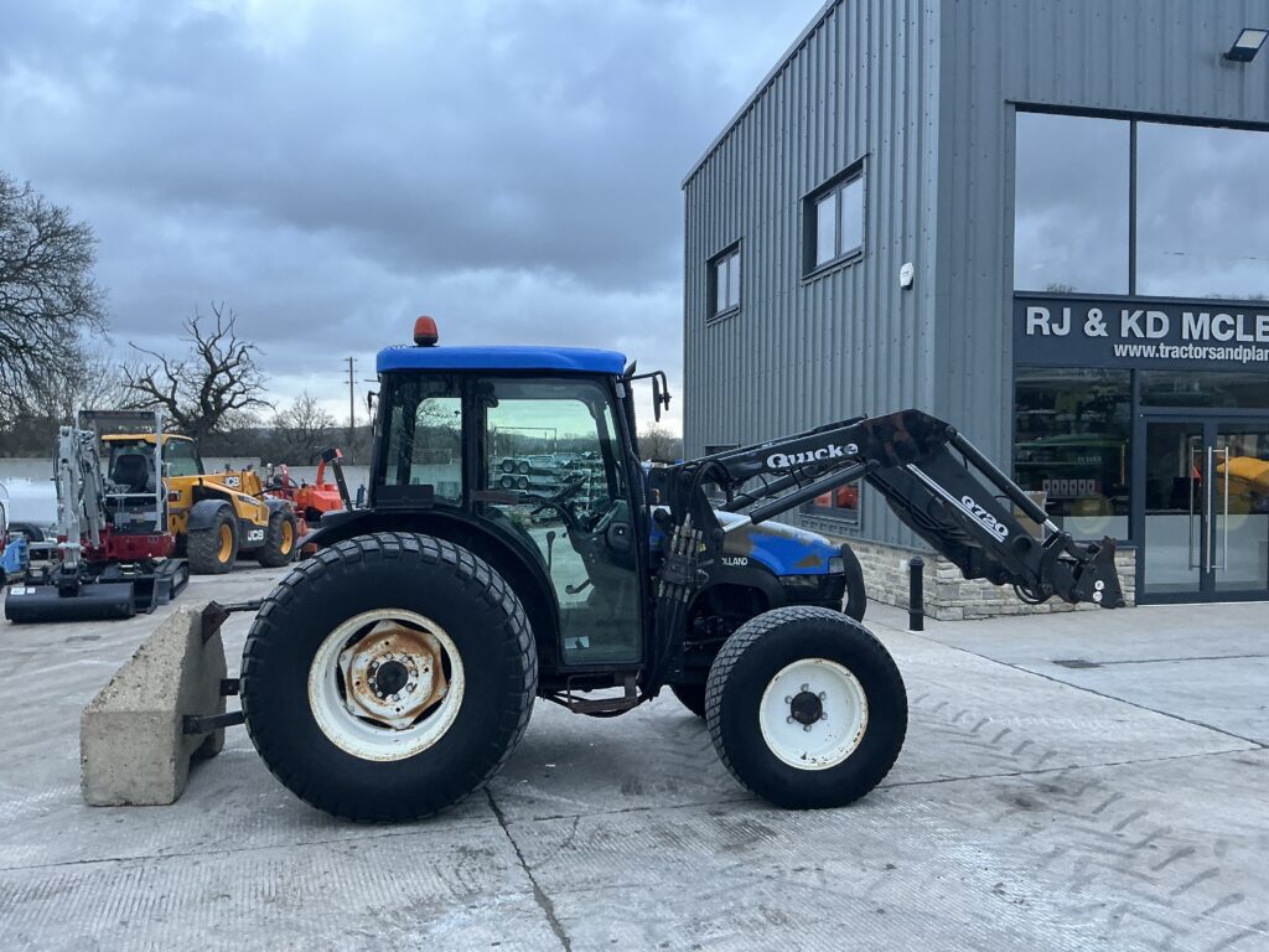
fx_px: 1026
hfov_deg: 63.4
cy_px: 476
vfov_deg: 49.7
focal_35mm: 28
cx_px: 634
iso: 64
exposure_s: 1/122
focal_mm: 3
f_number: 1.8
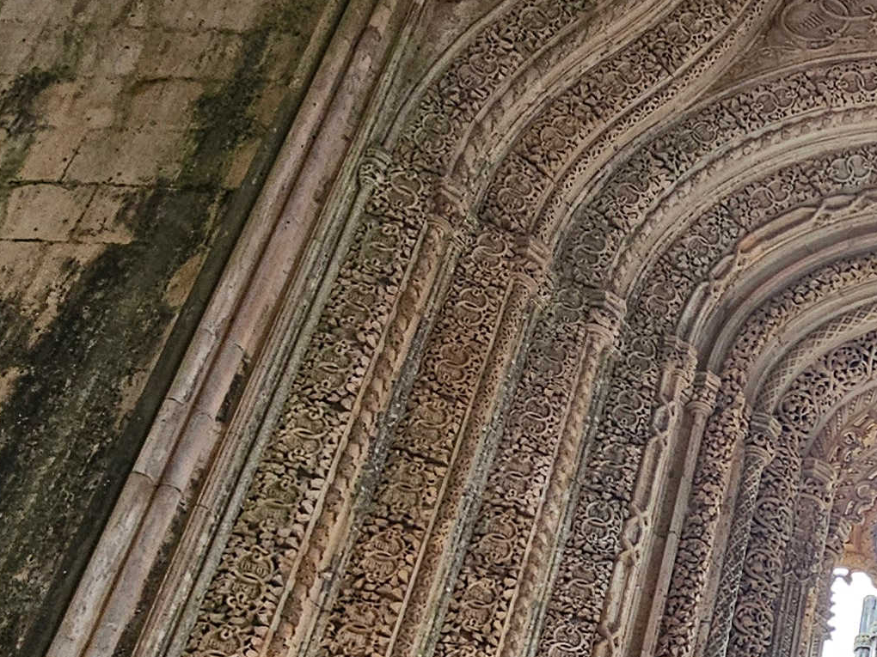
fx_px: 1292
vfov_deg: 25.8
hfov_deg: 29.9
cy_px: 770
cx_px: 1143
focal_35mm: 51
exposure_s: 1/60
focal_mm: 2.2
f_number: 2.2
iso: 64
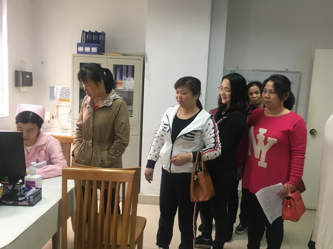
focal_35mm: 29
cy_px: 124
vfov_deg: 48.2
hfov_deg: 61.7
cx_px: 166
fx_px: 279
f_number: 2.2
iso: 125
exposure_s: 1/33
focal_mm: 4.15
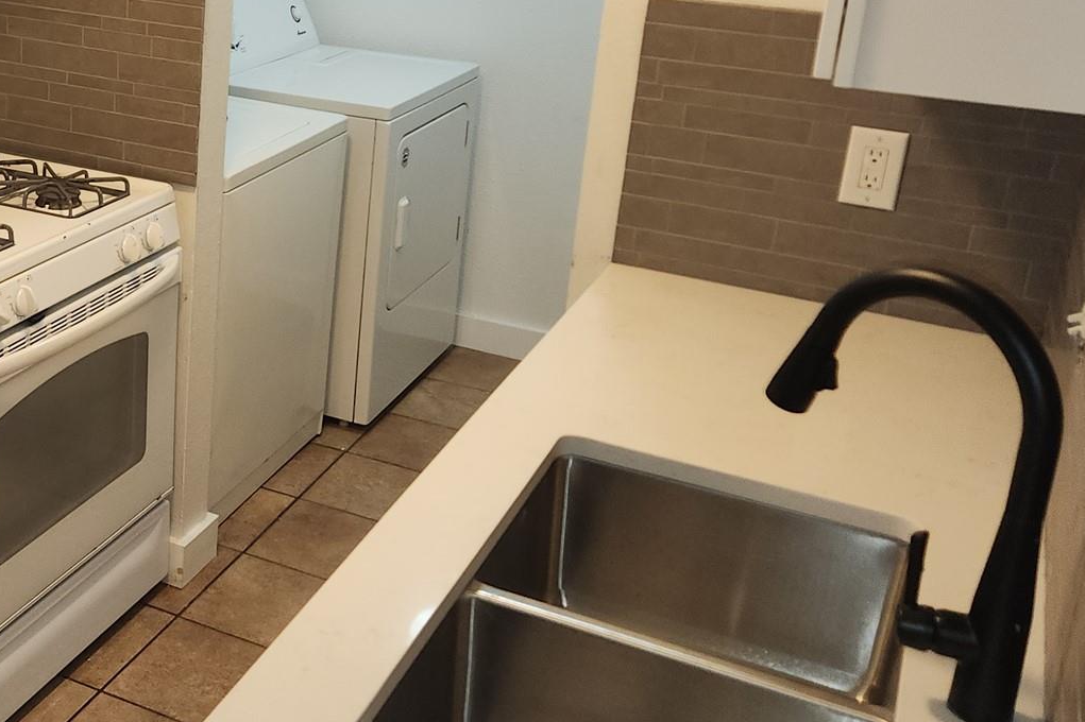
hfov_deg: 39.3
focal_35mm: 48
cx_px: 192
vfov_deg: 27.8
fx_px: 1446
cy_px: 212
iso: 100
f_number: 1.8
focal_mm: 5.4
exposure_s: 1/60
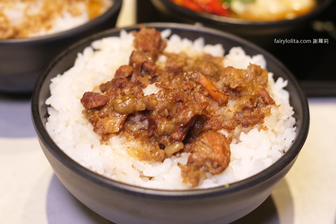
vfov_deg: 37.9
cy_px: 112
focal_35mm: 35
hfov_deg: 54.4
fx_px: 327
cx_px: 168
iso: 1000
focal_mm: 23
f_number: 2.8
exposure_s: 1/110
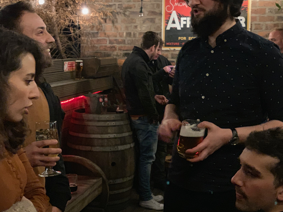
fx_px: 507
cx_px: 122
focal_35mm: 62
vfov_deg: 23.6
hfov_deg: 31.2
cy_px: 98
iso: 640
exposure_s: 1/25
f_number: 2.4
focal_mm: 6
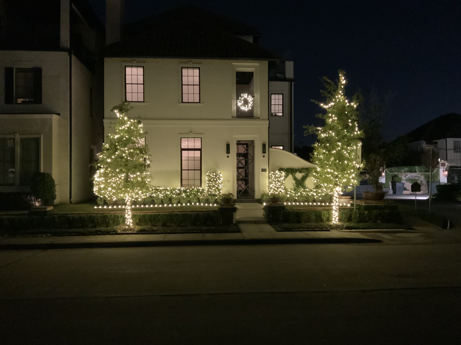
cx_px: 230
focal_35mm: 29
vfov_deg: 48.2
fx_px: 386
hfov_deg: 61.7
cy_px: 172
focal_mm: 3
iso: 500
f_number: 1.8
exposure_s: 1/30
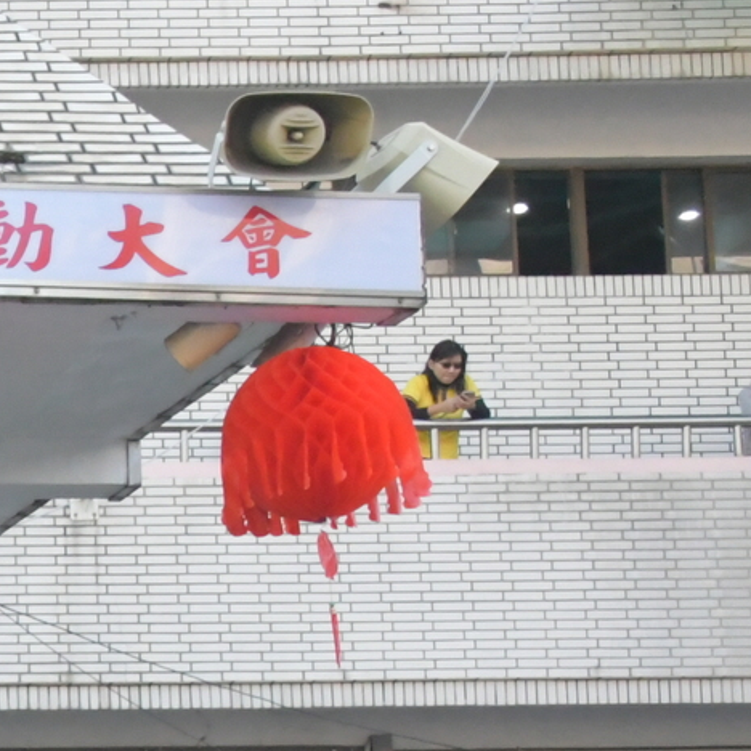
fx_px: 3068
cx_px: -891
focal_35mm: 125
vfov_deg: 13.6
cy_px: 863
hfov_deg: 12.0
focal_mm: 22
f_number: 13
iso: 4000
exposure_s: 1/640
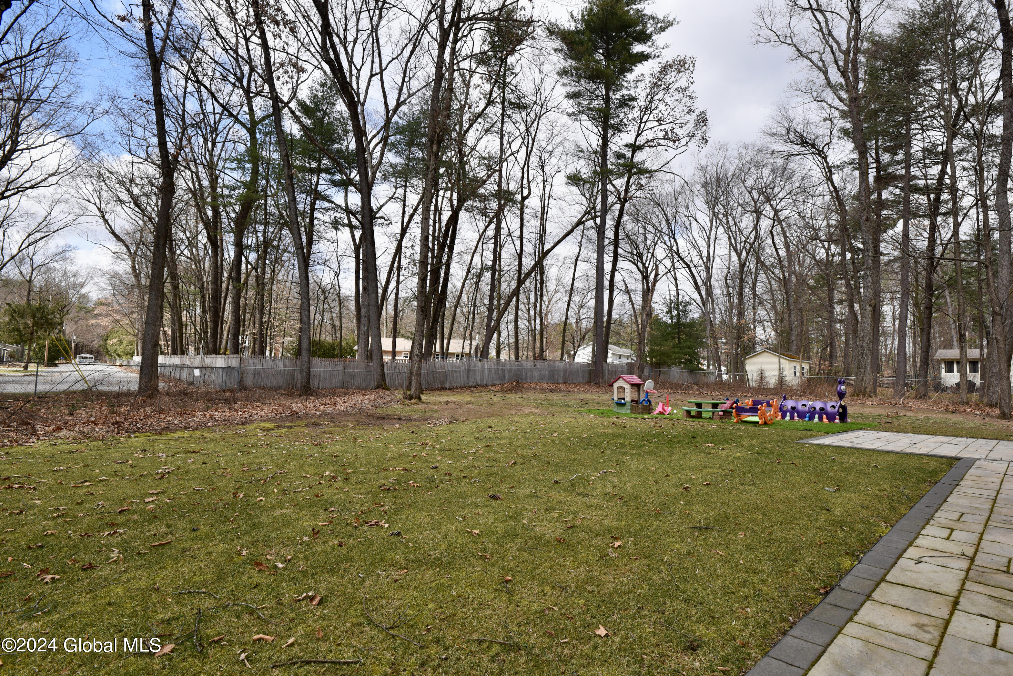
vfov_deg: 70.5
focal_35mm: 17
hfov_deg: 93.3
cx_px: 506
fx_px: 479
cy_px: 338
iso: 500
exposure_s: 1/400
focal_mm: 17
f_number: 10
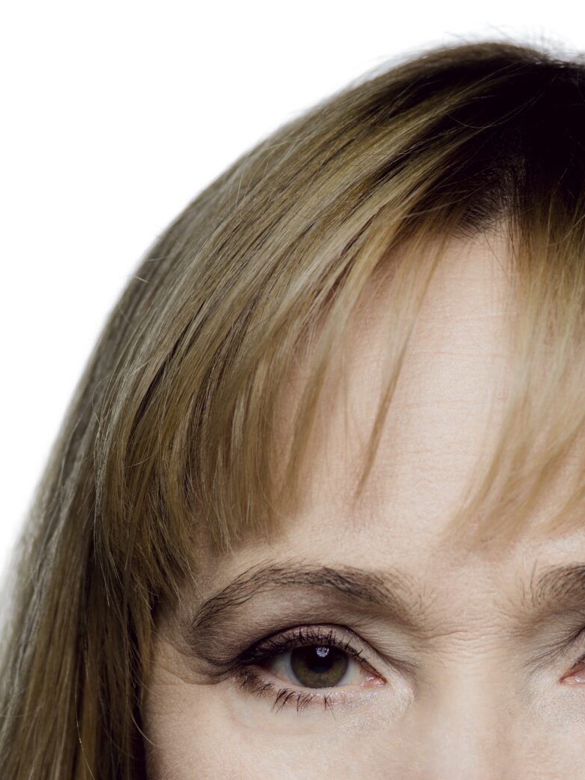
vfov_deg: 11.1
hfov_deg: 8.5
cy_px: 897
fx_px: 3944
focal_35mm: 175
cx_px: 407
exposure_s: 1/400
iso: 100
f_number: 5.6
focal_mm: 90
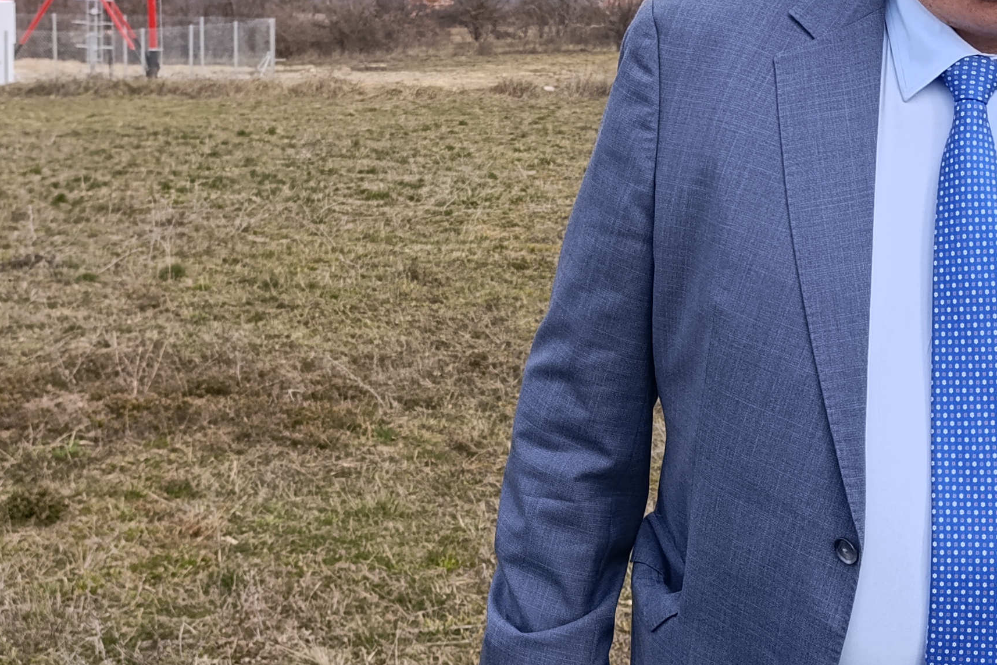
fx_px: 1578
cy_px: 180
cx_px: 501
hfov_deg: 35.1
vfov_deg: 23.6
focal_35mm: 57
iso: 50
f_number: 1.6
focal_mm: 6.14
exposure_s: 1/377
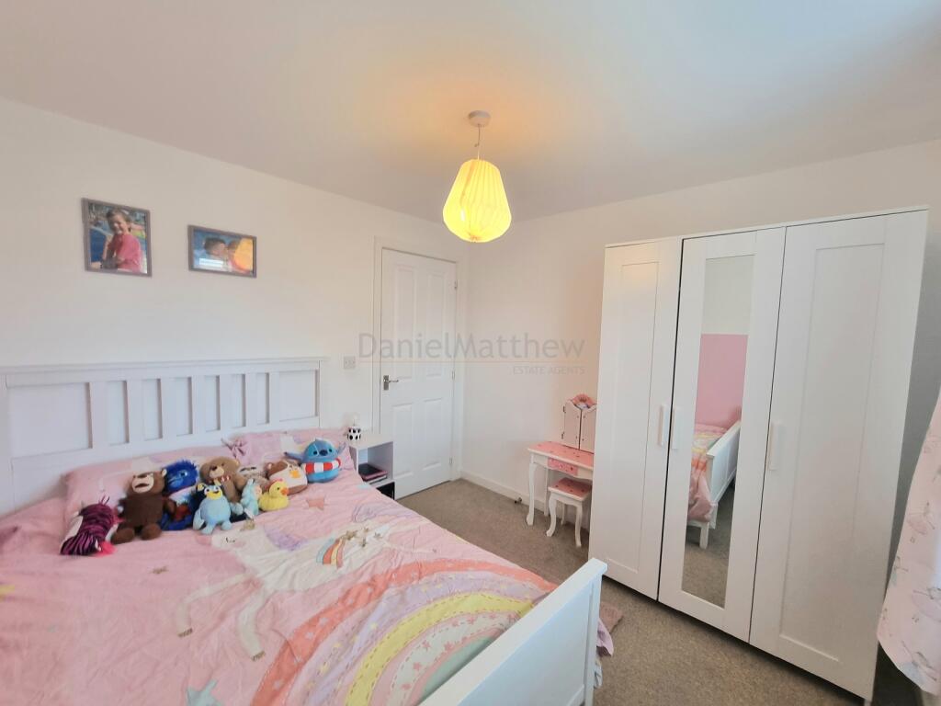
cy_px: 353
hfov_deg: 106.2
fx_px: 353
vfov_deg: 89.9
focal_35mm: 13
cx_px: 470
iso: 160
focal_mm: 2.2
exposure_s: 1/60.2
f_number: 2.2
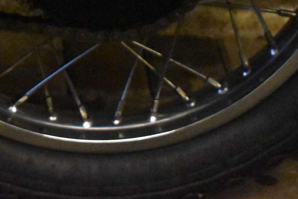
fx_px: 1564
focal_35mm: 189
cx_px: 5
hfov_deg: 10.8
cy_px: -108
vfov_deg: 7.1
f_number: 4.8
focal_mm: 38
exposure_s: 1/125
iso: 11400
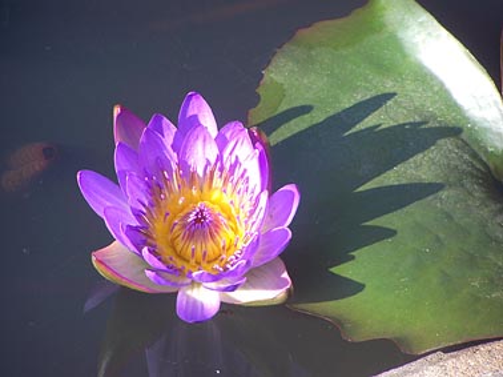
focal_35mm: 380
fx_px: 5518
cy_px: 188
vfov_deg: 3.9
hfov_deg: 5.2
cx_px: 252
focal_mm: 63
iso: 80
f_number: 3.7
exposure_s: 1/400
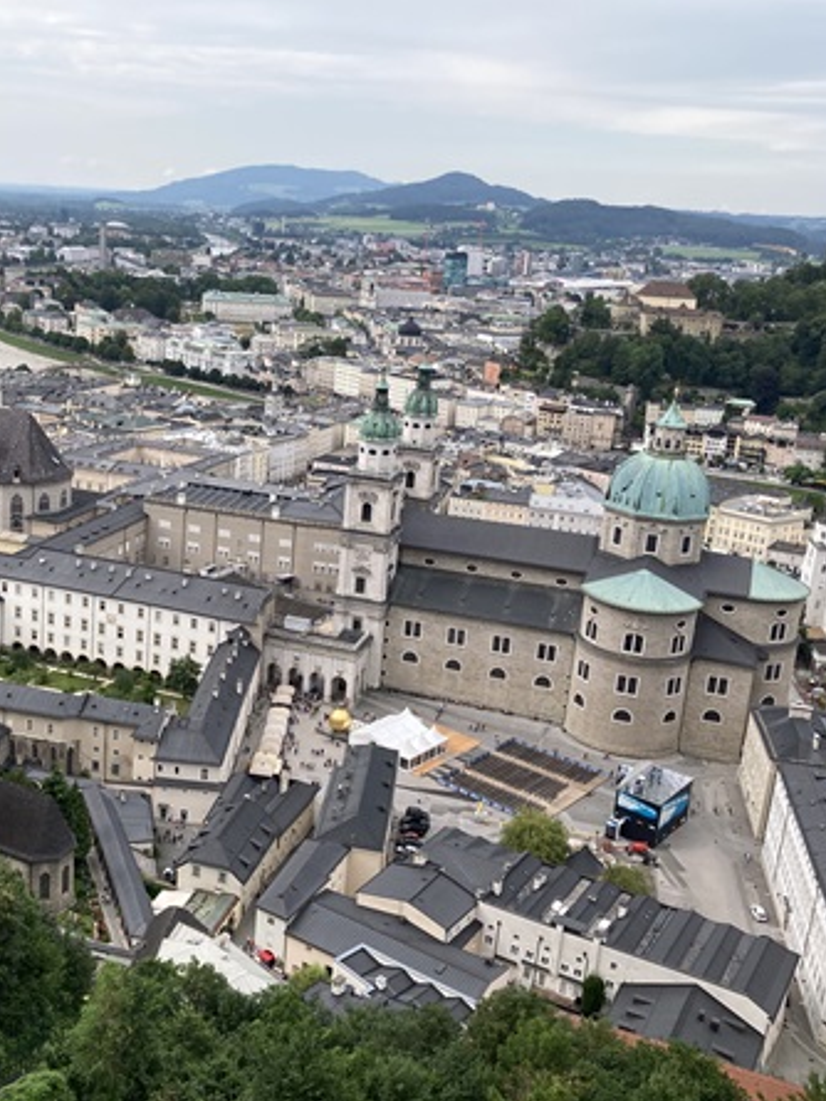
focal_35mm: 38
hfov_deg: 37.2
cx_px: 250
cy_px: 555
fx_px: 1208
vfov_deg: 49.0
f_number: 1.8
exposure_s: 1/1116
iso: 20
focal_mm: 3.99
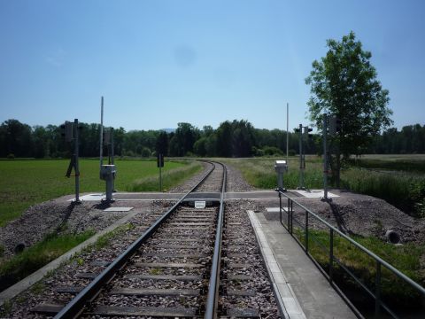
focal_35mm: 32
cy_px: 160
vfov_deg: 44.2
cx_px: 212
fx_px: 393
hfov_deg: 56.8
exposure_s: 1/640
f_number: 5.6
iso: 100
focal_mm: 5.2
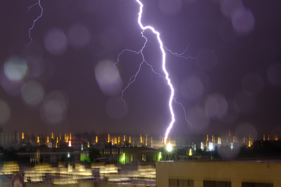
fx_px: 648
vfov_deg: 16.5
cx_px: 140
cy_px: 94
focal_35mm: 83
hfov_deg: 24.5
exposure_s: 25
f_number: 18
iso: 400
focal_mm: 55
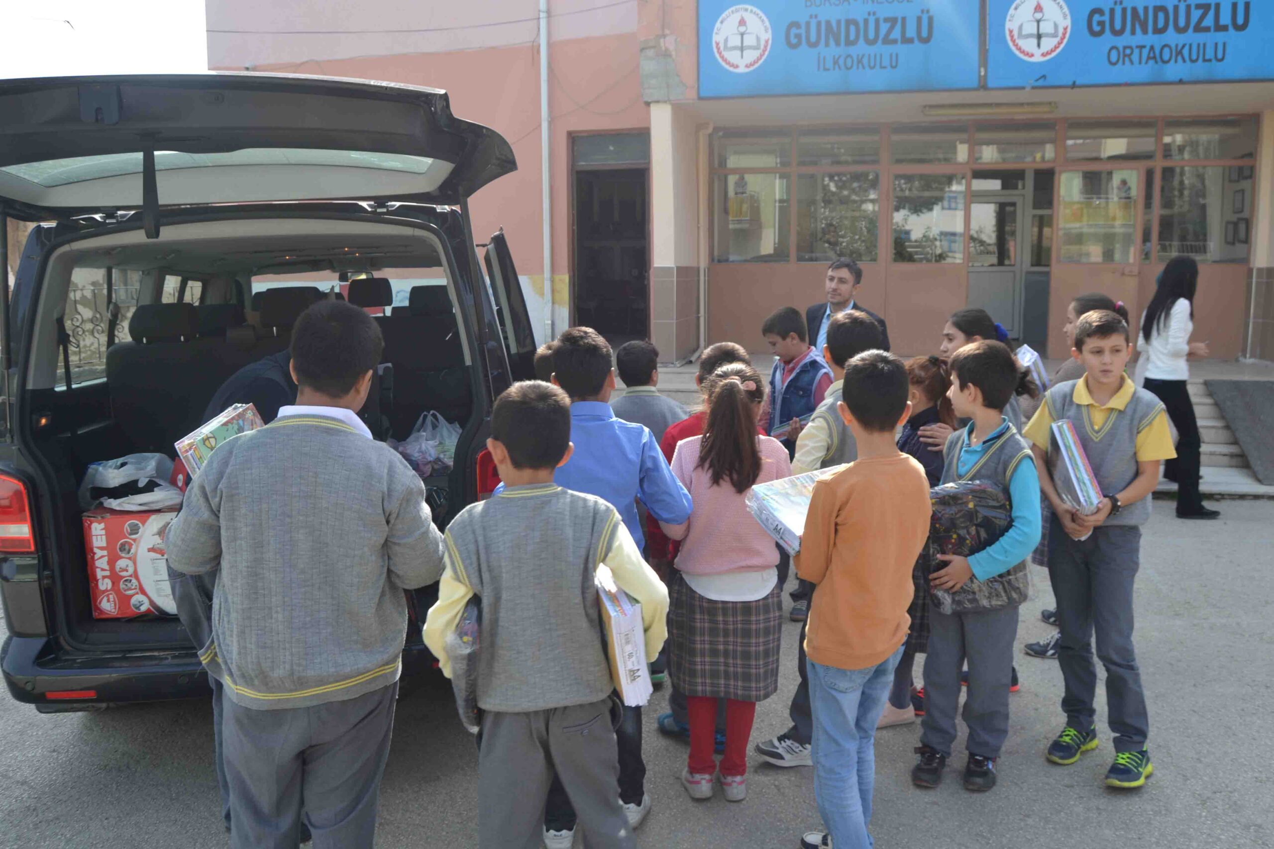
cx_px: 637
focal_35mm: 27
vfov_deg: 47.9
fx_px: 955
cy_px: 424
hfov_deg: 67.4
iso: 100
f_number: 6.3
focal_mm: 18
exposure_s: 1/160
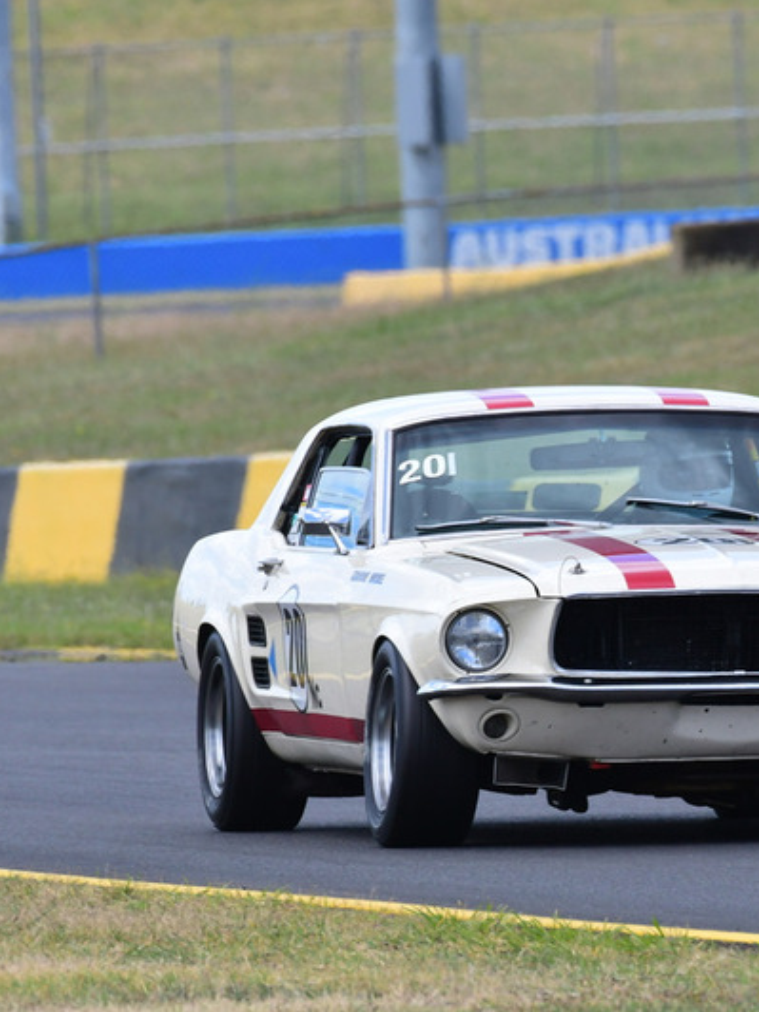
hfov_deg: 1.4
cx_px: 647
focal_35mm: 1085
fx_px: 31720
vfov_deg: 1.8
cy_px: 506
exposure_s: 1/640
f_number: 10
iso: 640
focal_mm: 500
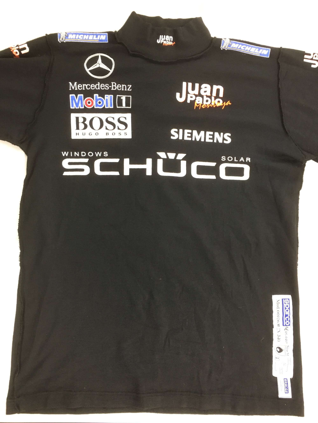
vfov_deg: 61.7
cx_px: 159
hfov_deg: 48.2
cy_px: 212
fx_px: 355
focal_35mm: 29
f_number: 2.2
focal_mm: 4.15
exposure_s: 1/33
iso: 160
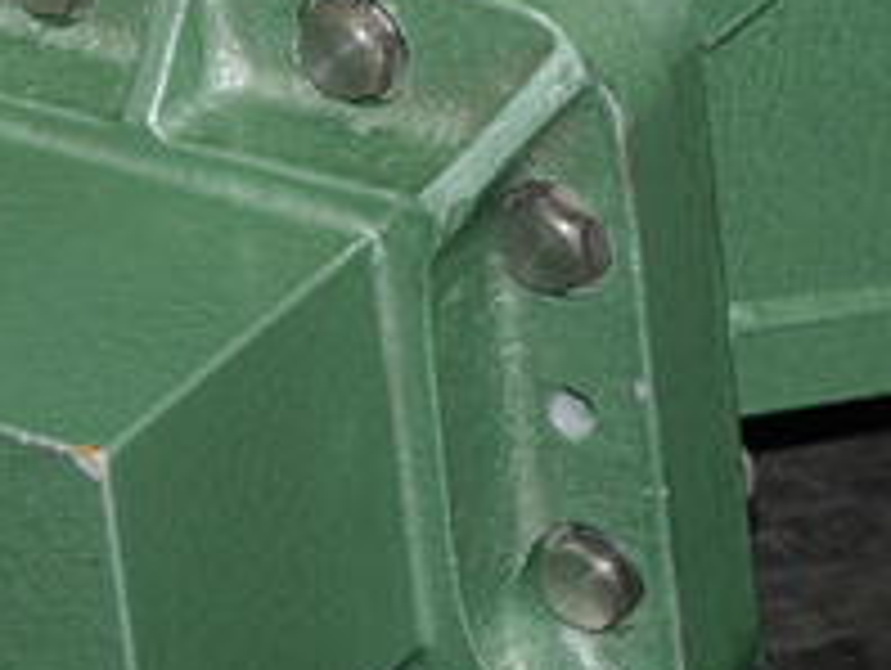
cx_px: 63
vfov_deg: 4.8
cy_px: 328
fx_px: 8015
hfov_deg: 6.3
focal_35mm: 311
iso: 400
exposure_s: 1/60
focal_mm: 77
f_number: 11
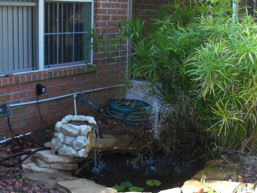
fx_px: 438
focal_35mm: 59
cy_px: 121
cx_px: 106
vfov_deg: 24.7
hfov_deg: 32.6
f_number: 3
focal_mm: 6.3
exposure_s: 1/500
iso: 400
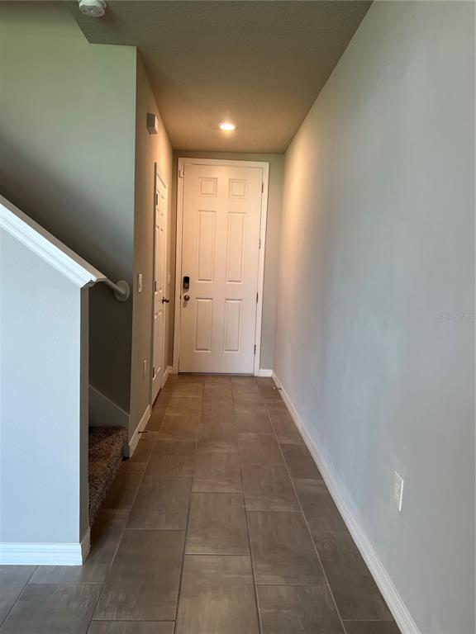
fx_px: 477
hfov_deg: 53.1
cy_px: 317
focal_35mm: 26
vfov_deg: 67.3
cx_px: 238
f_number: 1.5
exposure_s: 1/60
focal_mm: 5.7
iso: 64
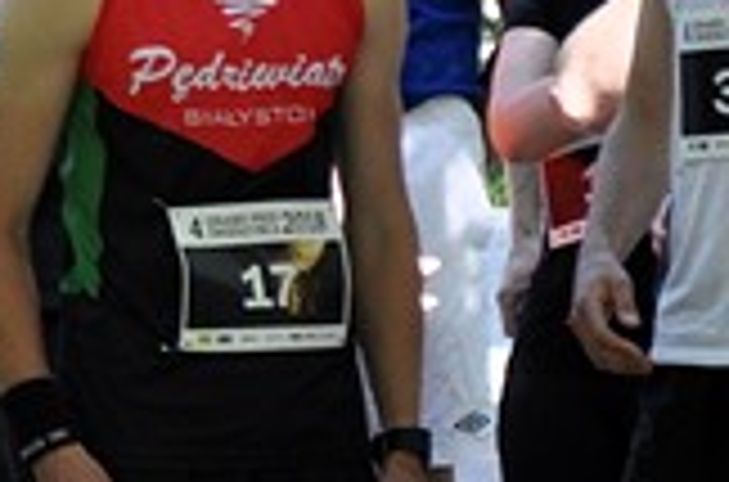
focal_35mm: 807
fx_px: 16297
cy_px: 140
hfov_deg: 2.5
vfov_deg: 1.7
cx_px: -1287
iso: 280
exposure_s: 1/125
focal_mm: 85
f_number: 5.6
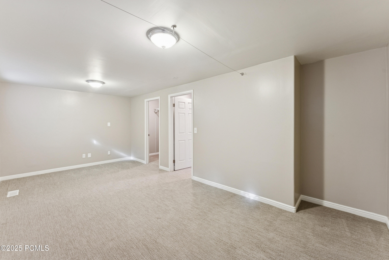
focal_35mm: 14
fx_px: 151
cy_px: 130
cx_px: 194
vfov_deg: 81.3
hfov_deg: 104.2
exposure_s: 1/5
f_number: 8
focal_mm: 14
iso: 640
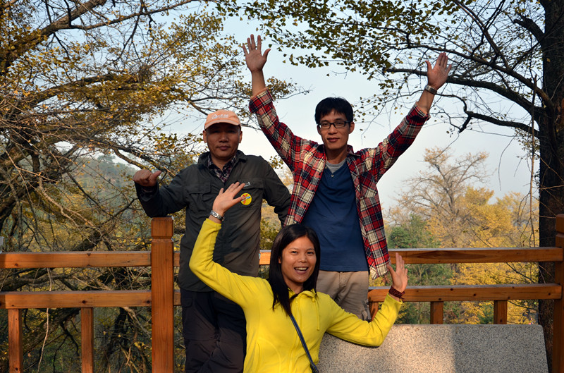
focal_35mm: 39
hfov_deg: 49.7
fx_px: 609
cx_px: 282
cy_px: 186
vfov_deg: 34.0
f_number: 5.6
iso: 100
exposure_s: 1/250
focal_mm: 26
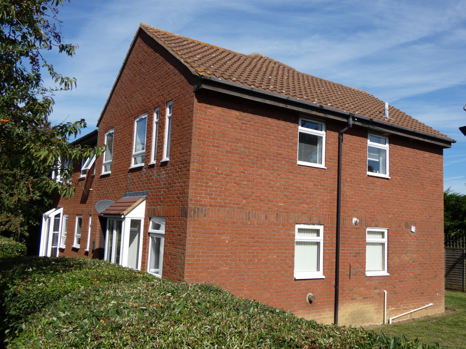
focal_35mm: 32
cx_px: 233
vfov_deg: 44.2
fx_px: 431
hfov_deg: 56.8
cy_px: 174
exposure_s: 1/1000
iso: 80
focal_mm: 5.8
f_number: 4
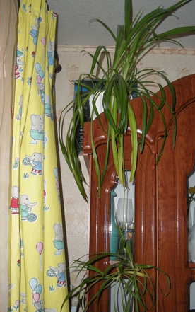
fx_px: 340
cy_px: 154
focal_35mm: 40
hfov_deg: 32.0
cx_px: 114
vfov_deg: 49.3
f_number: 2.8
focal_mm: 7.9
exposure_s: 1/60
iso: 64
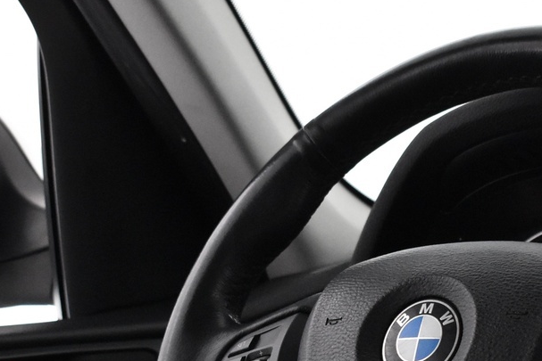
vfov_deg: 12.1
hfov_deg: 18.1
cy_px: 348
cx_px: 435
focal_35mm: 112
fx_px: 1687
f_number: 4.5
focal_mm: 28
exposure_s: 1/80
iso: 3200
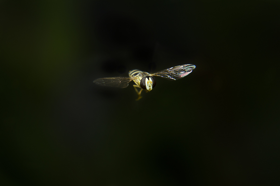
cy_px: 93
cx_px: 140
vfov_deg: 18.1
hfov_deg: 27.0
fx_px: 582
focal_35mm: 75
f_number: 11
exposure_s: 1/160
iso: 250
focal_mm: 50
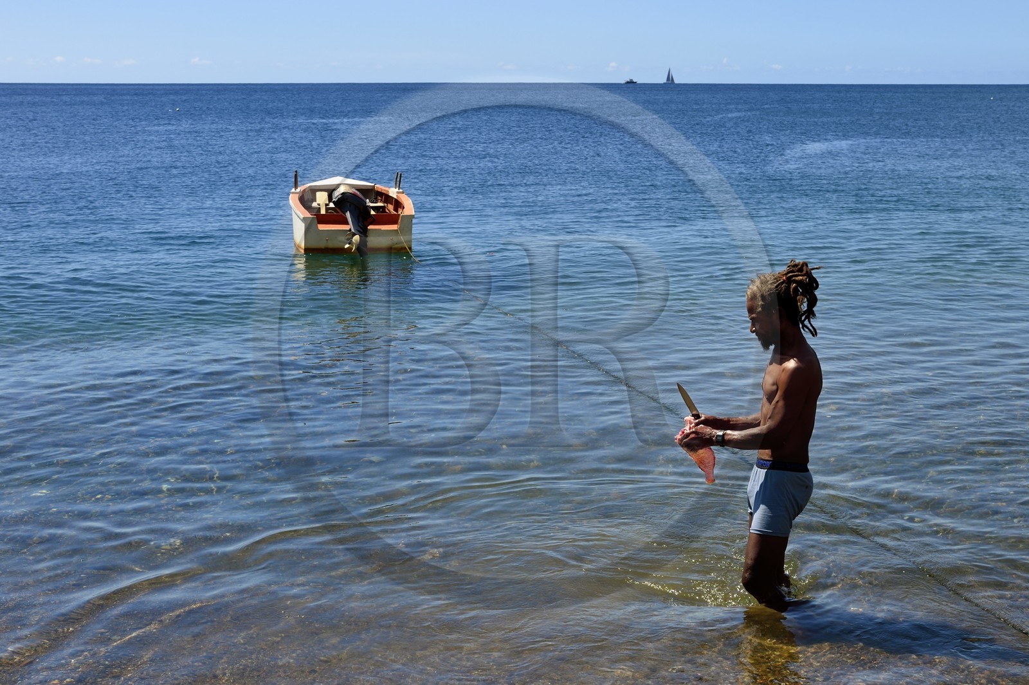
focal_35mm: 55
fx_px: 1572
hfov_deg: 36.3
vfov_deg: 24.6
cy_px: 342
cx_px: 514
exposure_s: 1/320
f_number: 13
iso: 200
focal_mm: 55
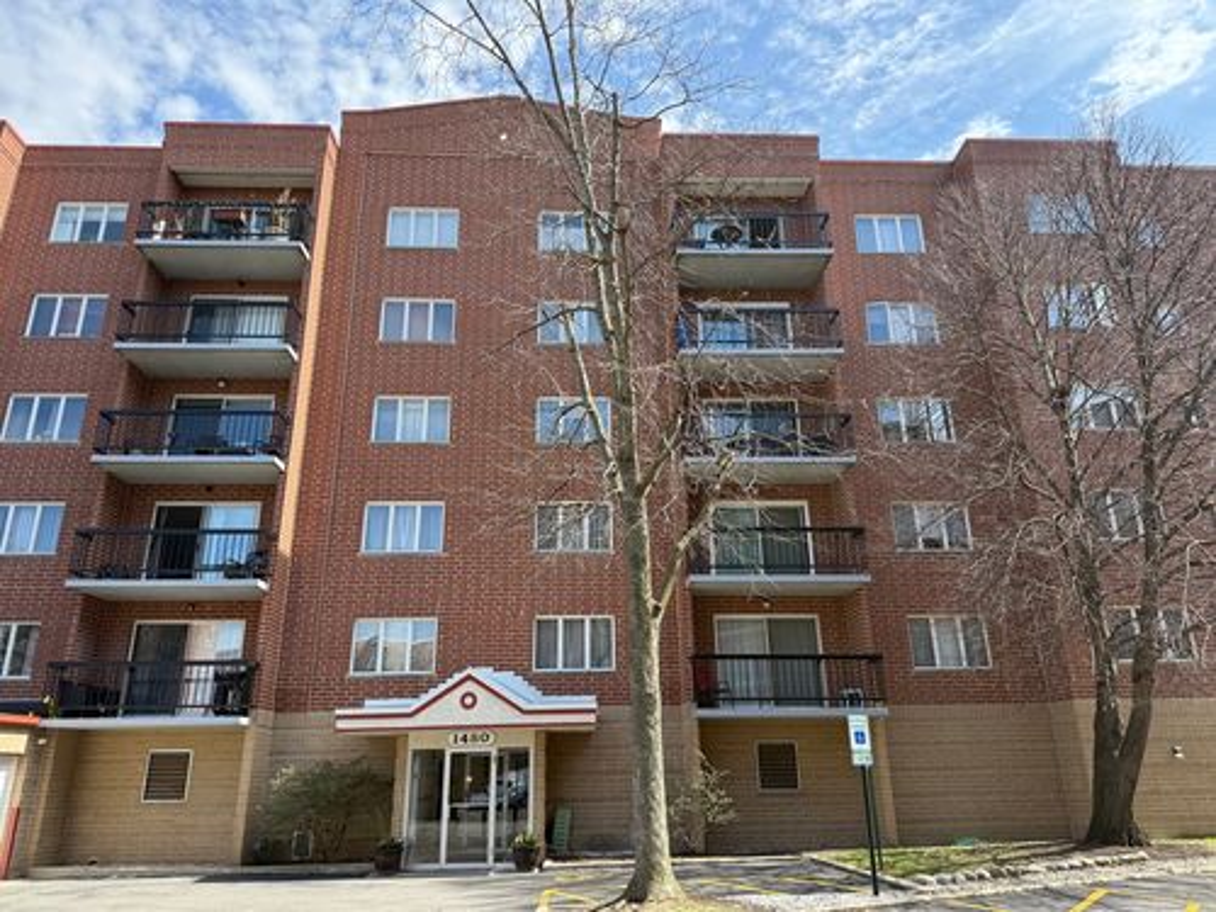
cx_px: 608
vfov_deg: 56.8
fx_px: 843
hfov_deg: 71.6
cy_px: 456
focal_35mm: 24
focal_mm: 6.76
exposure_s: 1/1812
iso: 100
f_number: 1.78
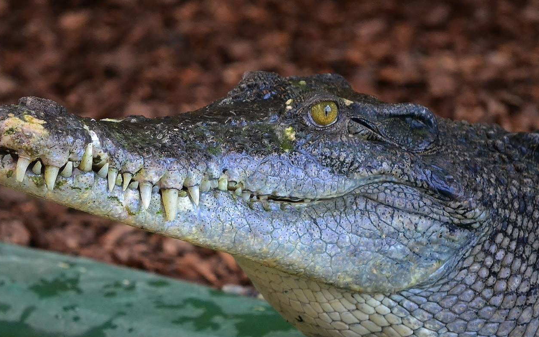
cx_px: 227
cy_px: 208
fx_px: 5714
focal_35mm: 389
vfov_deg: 3.4
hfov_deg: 5.4
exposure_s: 1/500
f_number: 5.6
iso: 3200
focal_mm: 200
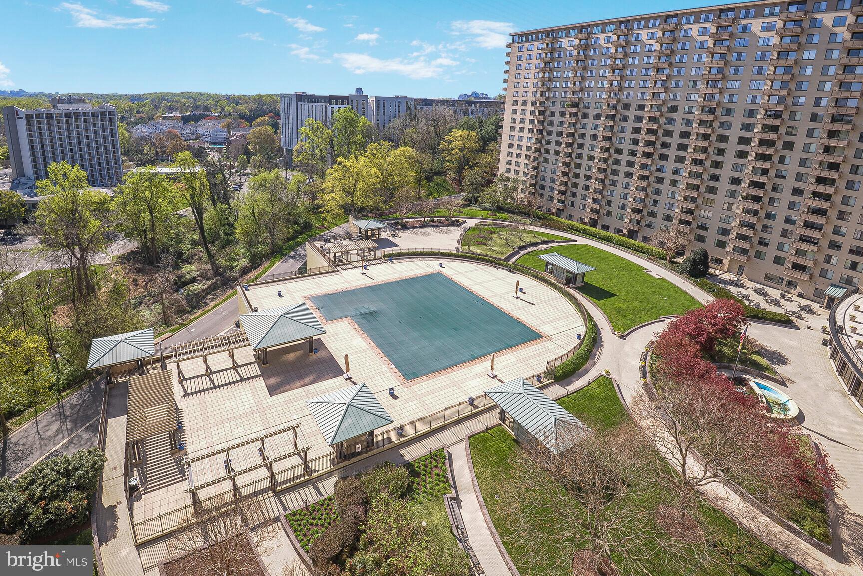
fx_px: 384
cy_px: 288
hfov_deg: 96.7
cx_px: 432
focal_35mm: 16
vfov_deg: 73.7
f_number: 7.1
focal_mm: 16
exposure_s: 1/250
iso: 200
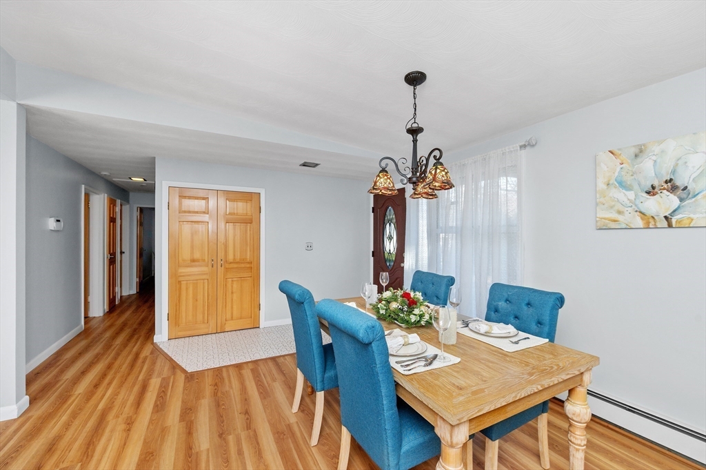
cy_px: 235
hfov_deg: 104.3
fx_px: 274
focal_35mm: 14
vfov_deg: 81.1
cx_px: 353
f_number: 5.6
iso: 400
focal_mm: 14
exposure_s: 1/100
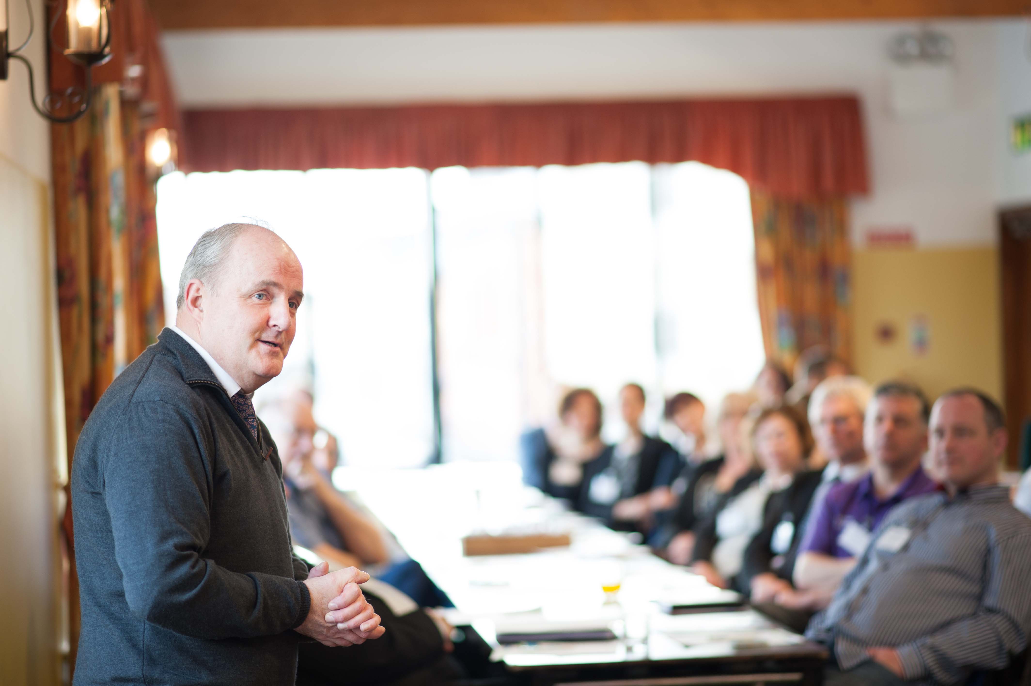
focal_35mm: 85
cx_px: 516
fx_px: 2433
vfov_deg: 16.1
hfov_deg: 23.9
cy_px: 343
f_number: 1.8
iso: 400
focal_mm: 85
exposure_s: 1/160
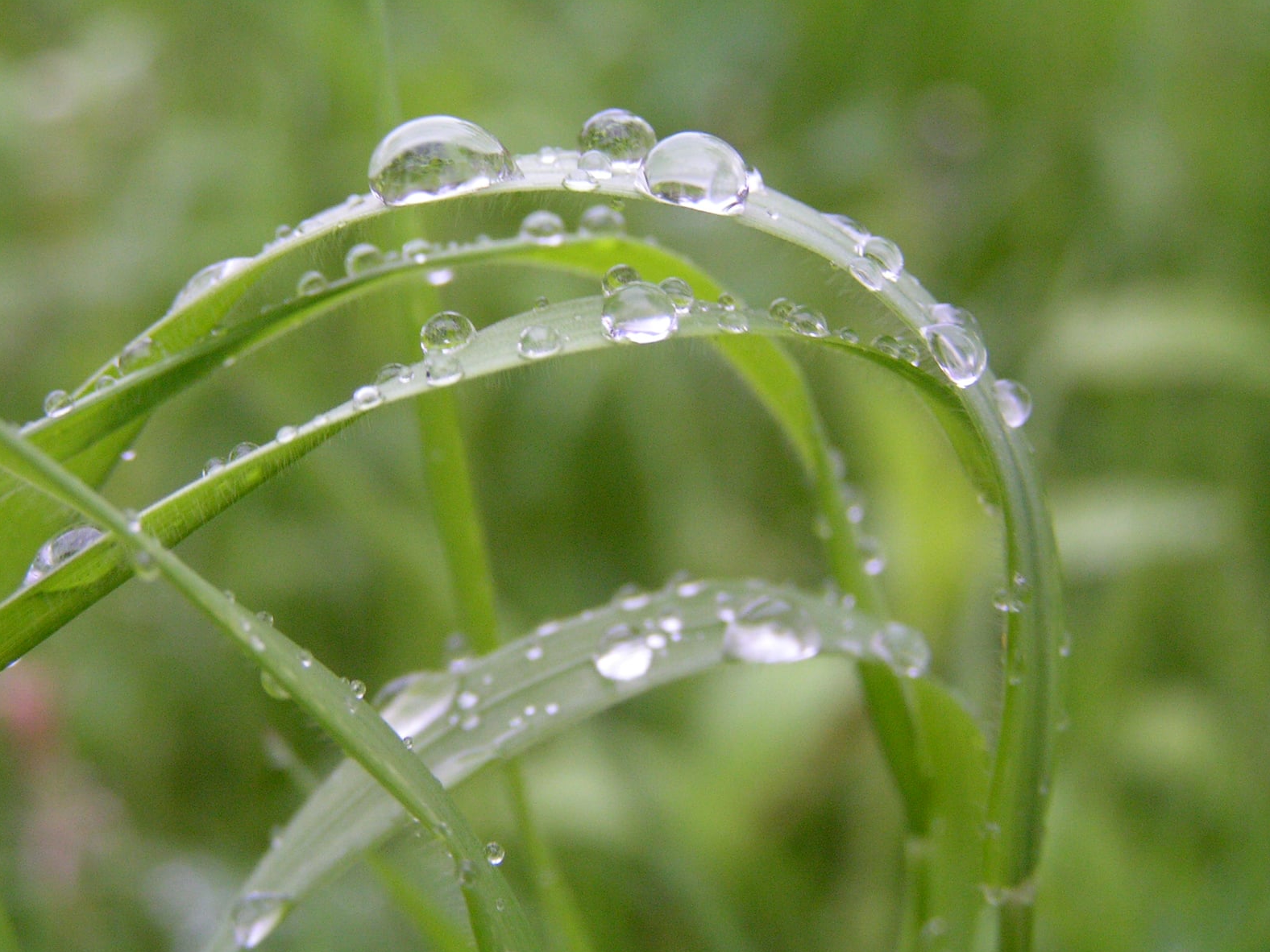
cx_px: 627
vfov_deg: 21.6
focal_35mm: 68
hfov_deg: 28.6
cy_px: 478
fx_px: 2495
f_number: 3.2
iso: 125
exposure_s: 1/100
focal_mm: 11.1
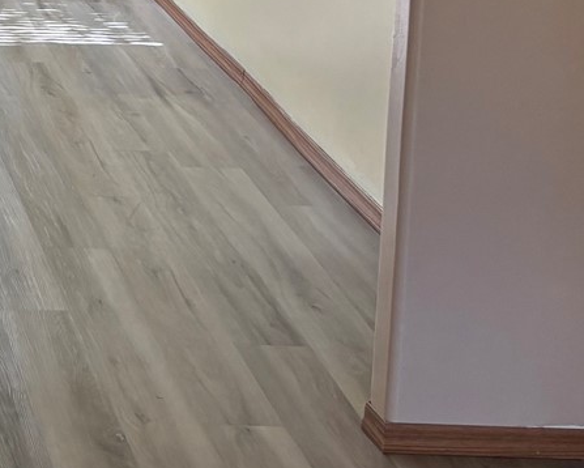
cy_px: -162
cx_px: -482
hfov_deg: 15.1
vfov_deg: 13.6
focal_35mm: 109
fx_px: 1885
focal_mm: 5.96
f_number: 1.6
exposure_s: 1/120
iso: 64
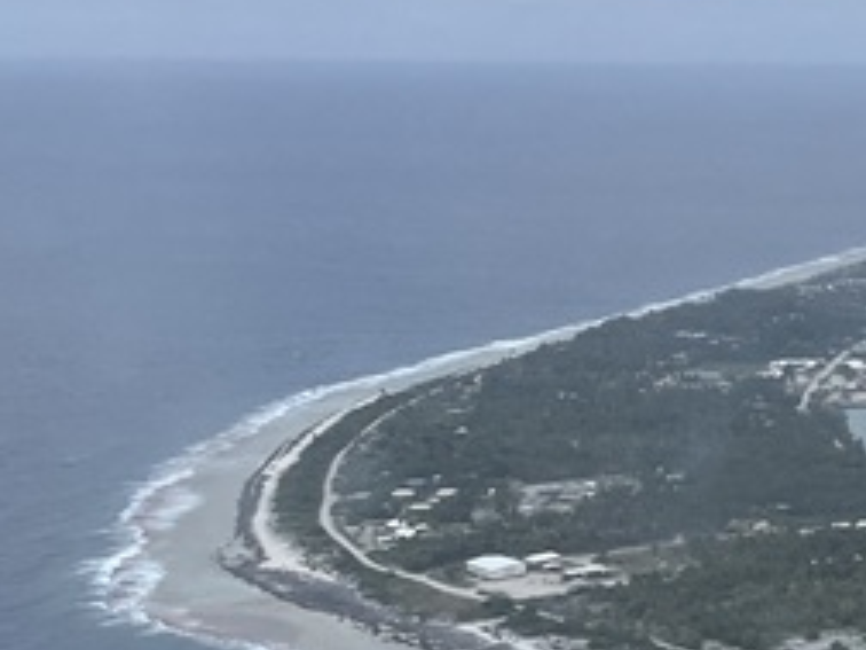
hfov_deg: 20.3
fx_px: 2076
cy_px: 550
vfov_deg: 17.6
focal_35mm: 83
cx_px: 1289
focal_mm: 5.1
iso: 125
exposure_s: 1/107
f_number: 1.6
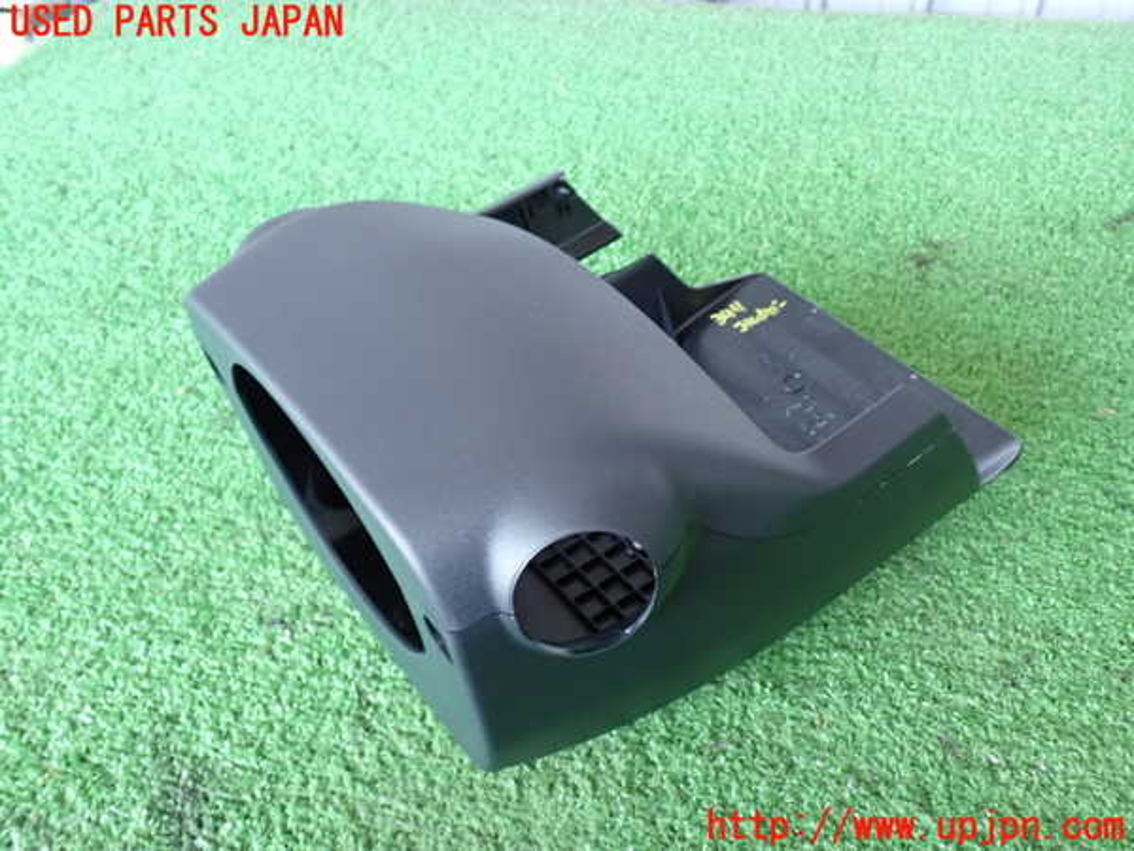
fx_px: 1048
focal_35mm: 32
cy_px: 426
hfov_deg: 56.8
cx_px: 567
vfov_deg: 44.2
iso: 320
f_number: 2.4
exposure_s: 1/30
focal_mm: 5.79
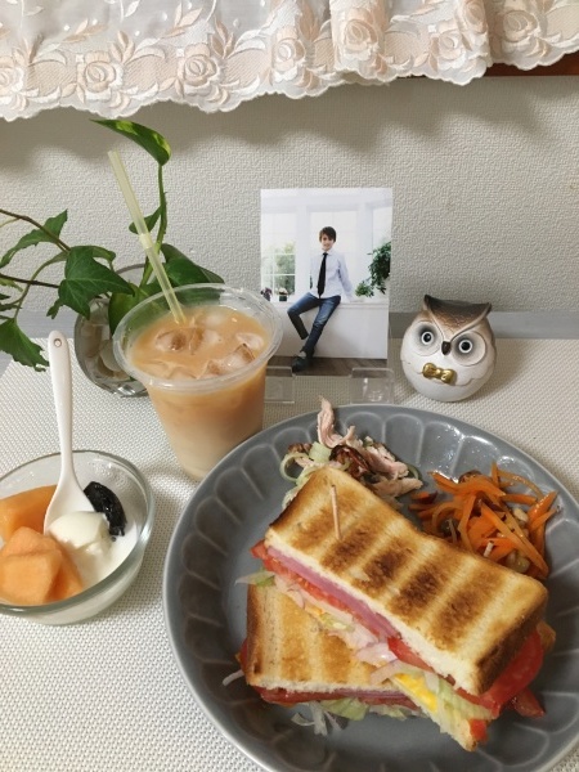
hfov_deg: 48.2
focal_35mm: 29
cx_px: 290
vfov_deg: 61.7
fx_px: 647
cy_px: 386
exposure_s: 1/30
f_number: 2.2
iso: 160
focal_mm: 4.15
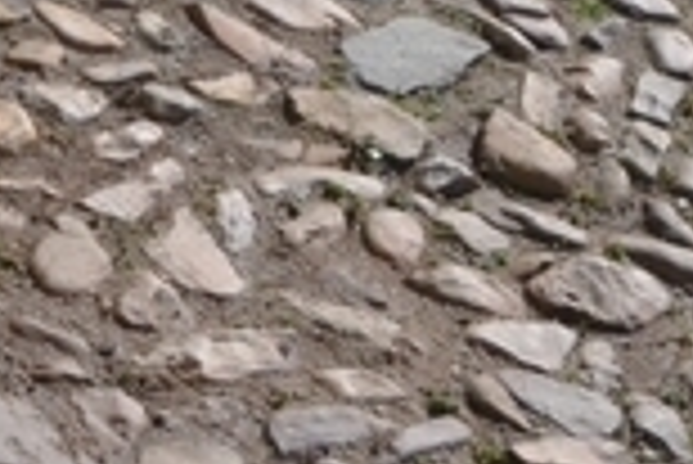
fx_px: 2697
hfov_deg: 12.6
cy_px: -516
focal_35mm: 140
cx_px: -742
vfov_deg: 9.1
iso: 3200
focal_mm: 18
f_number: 18
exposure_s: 1/1250
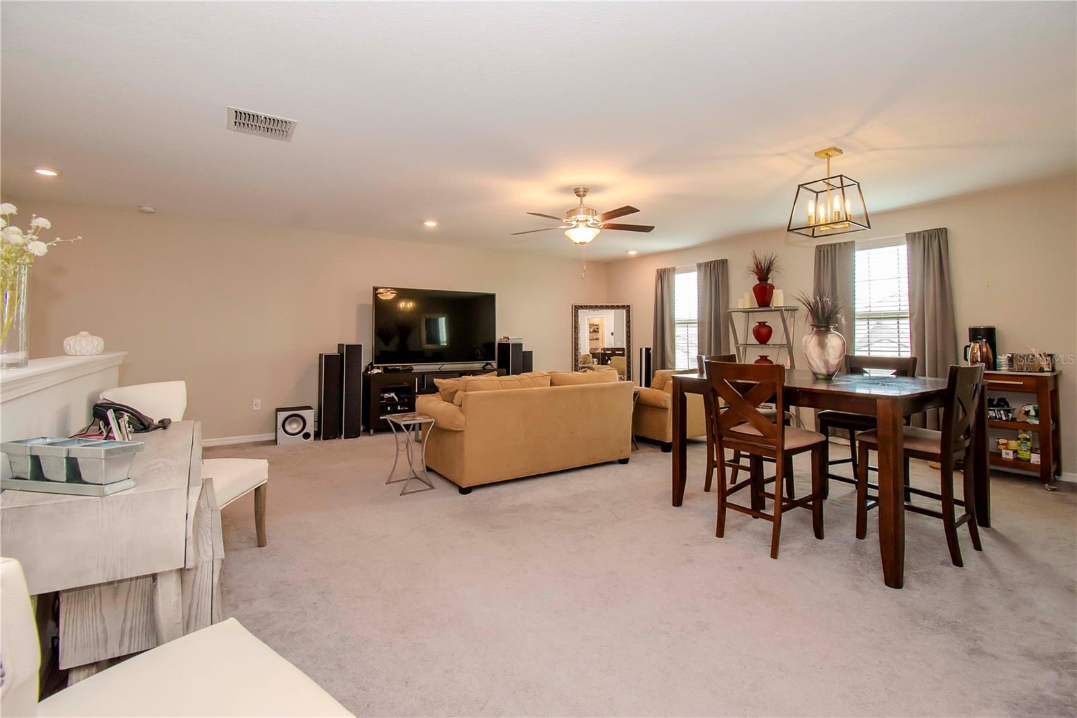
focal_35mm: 15
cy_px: 359
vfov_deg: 77.3
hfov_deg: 100.4
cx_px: 538
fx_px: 449
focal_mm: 10
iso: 800
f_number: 7.1
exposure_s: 1/30
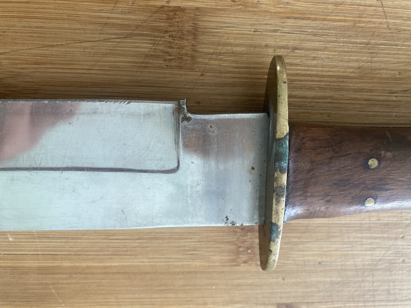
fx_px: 332
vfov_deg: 49.7
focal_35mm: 28
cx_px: 206
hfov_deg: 63.4
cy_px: 154
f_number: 1.8
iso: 160
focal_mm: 3.99
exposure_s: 1/60
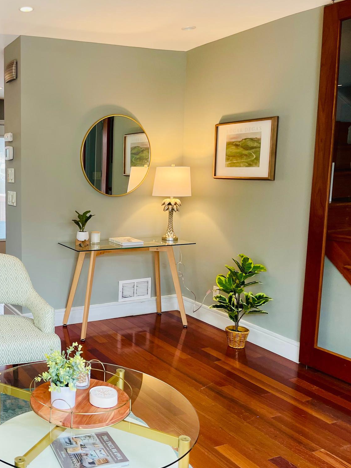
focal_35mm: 34
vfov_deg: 54.0
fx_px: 460
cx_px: 41
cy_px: 237
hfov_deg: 39.1
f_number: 1.6
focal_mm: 5.1
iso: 80
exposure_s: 1/60
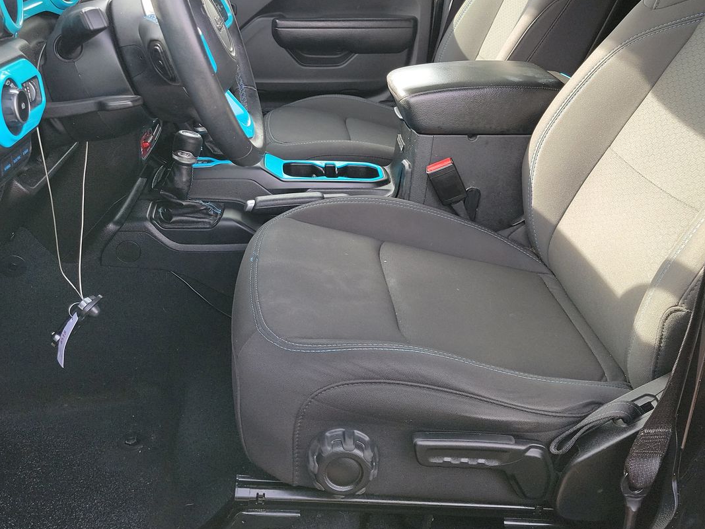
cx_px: 327
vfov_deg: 38.9
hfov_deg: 51.3
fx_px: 733
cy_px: 150
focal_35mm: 36
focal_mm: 6.7
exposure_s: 1/59
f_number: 1.8
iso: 53
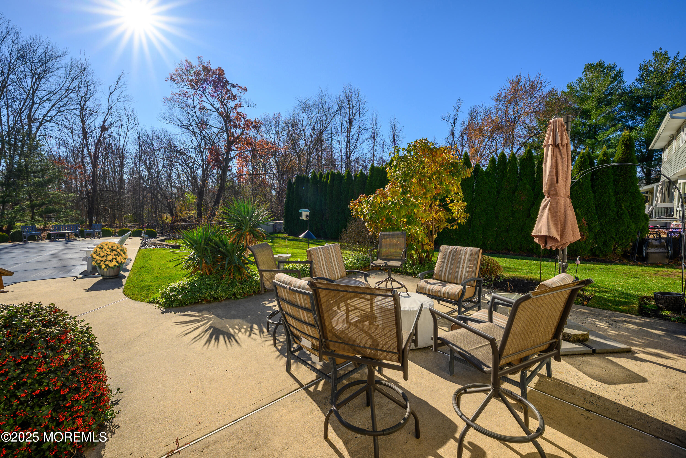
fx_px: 267
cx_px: 343
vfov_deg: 81.2
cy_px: 229
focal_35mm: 14
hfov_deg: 104.2
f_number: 11
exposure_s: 1/640
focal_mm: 14
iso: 200
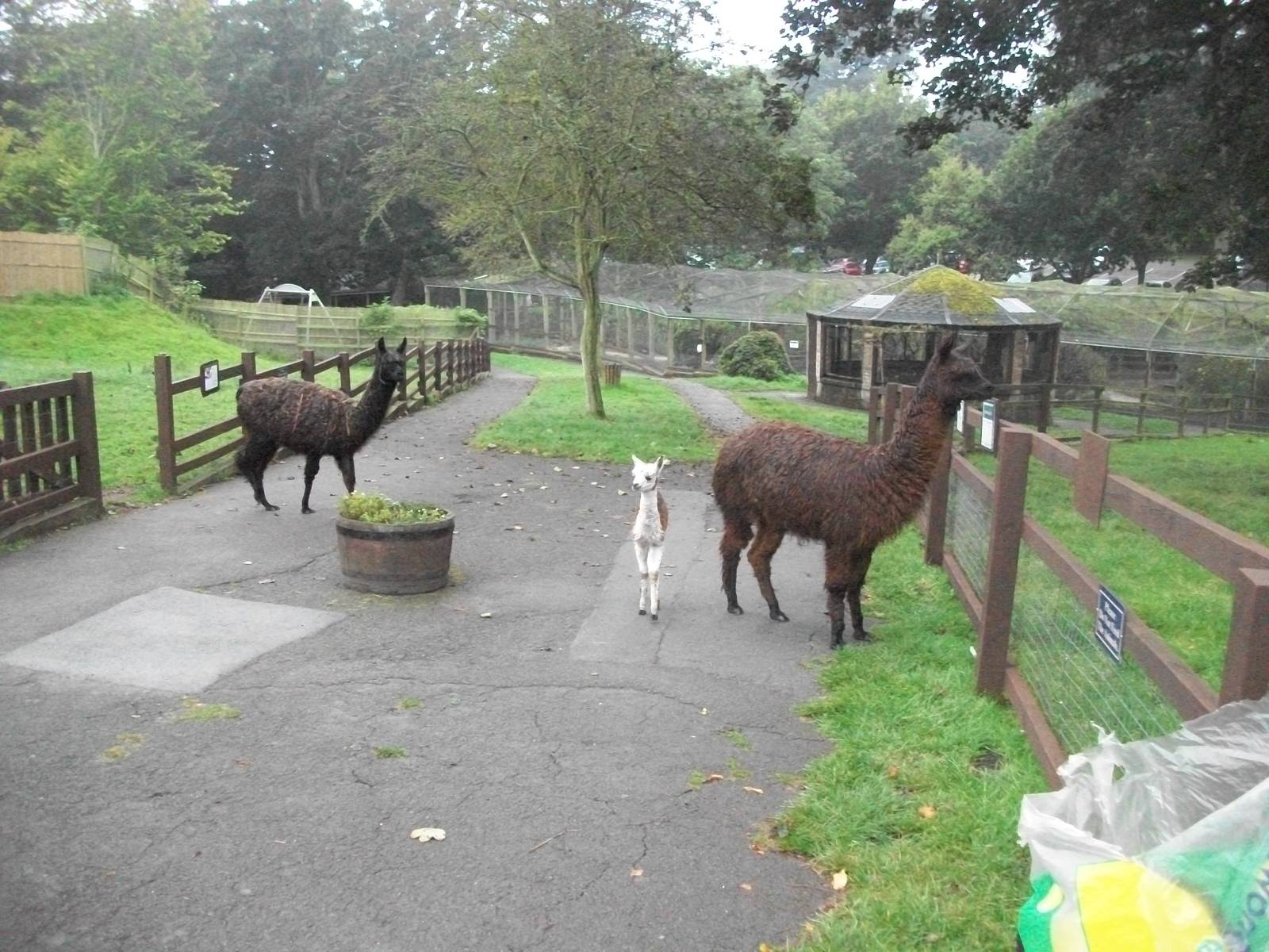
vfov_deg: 44.2
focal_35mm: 32
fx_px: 1173
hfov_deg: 56.8
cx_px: 634
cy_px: 476
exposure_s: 1/160
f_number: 2.9
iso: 800
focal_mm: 5.7
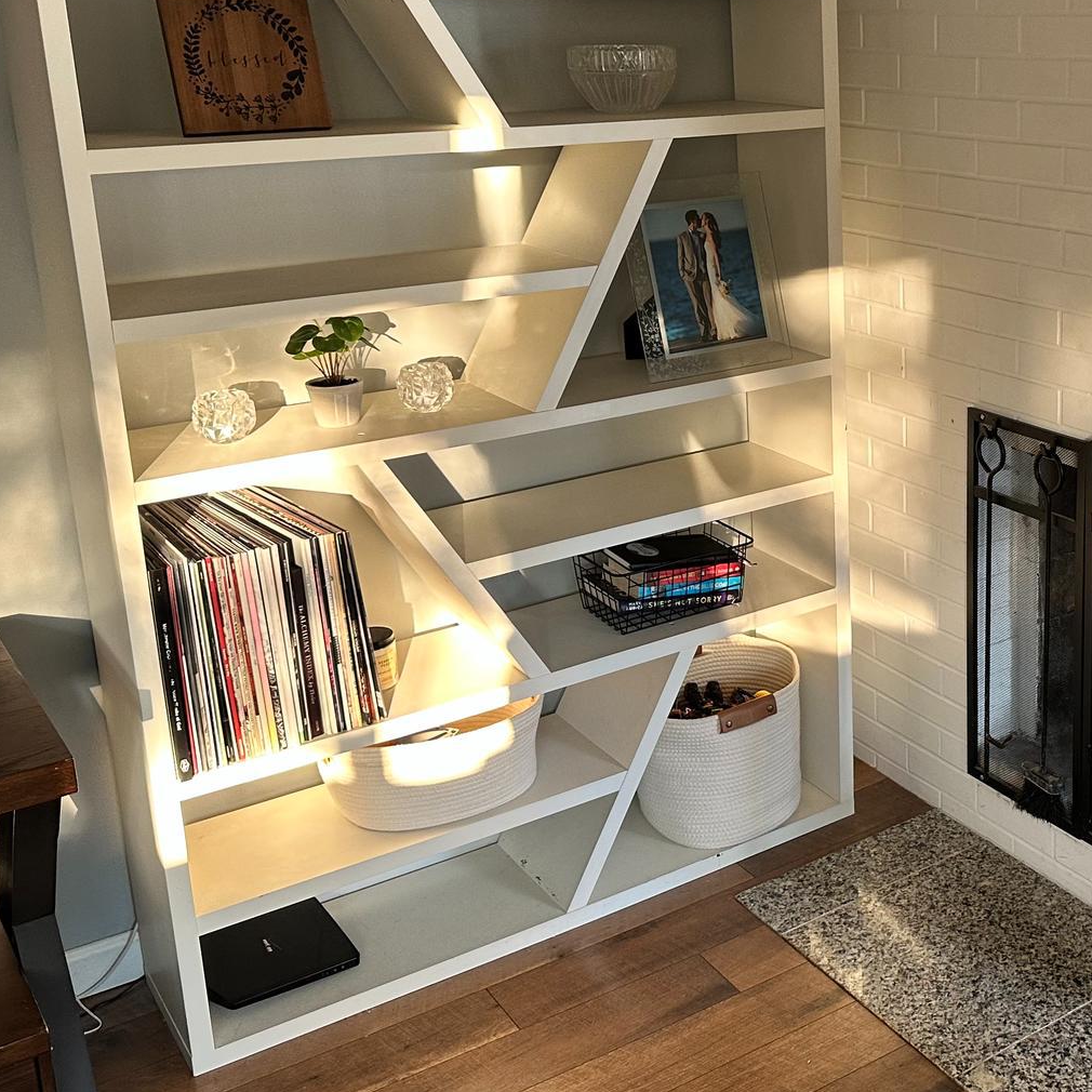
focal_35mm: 43
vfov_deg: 38.9
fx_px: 1535
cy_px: 403
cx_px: 911
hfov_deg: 37.4
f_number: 1.78
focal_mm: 6.86
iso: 160
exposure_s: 1/60
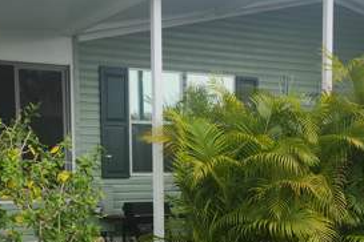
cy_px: 246
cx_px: 215
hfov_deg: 28.8
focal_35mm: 70
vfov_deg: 18.9
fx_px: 708
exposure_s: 1/1096
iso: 20
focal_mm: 5.4
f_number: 1.8
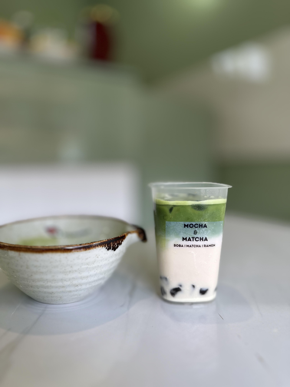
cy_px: 194
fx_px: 268
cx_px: 145
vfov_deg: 71.6
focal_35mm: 24
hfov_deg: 56.8
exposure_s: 1/116
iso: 64
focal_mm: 6.86
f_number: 1.78
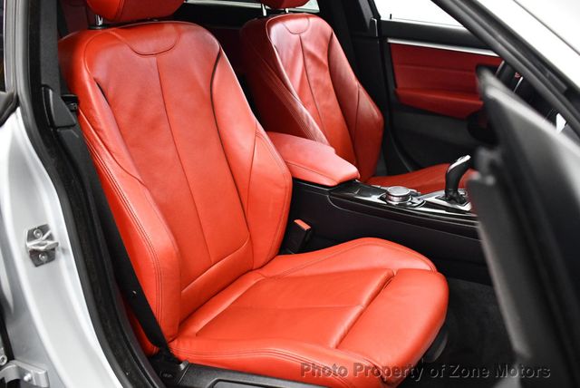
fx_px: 581
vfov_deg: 36.9
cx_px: 290
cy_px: 194
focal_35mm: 36
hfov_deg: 53.1
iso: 3200
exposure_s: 1/100
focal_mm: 18
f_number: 3.5
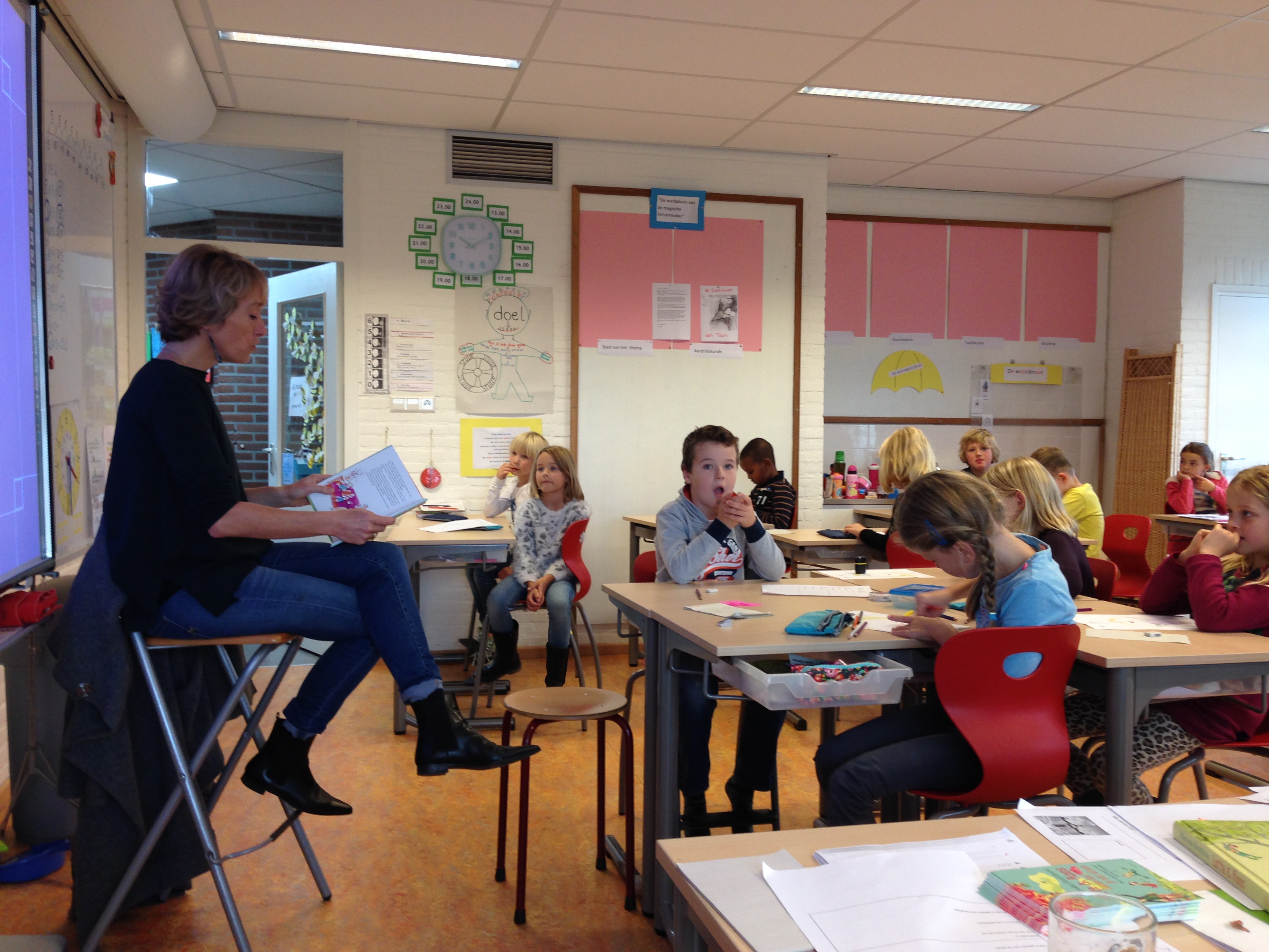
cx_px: 634
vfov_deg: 42.9
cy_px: 476
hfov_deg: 55.4
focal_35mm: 33
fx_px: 1210
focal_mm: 4.12
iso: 50
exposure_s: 1/20
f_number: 2.4
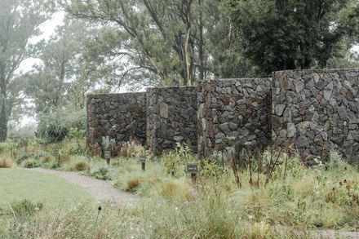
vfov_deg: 18.2
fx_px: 748
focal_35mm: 75
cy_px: 120
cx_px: 180
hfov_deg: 27.0
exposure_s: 1/50
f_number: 8
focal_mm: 50
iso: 400
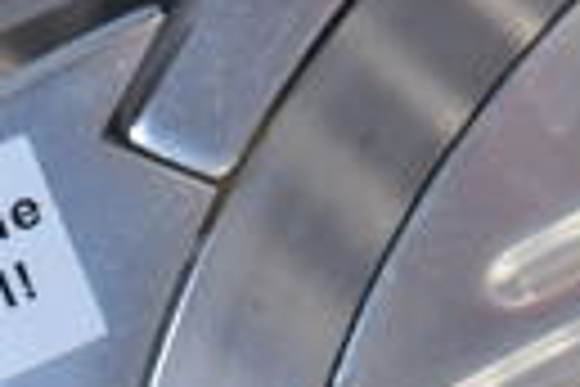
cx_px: 652
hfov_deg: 15.5
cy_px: -432
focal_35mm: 128
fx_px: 2062
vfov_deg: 9.8
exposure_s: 1/60
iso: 800
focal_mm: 18
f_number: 4.5
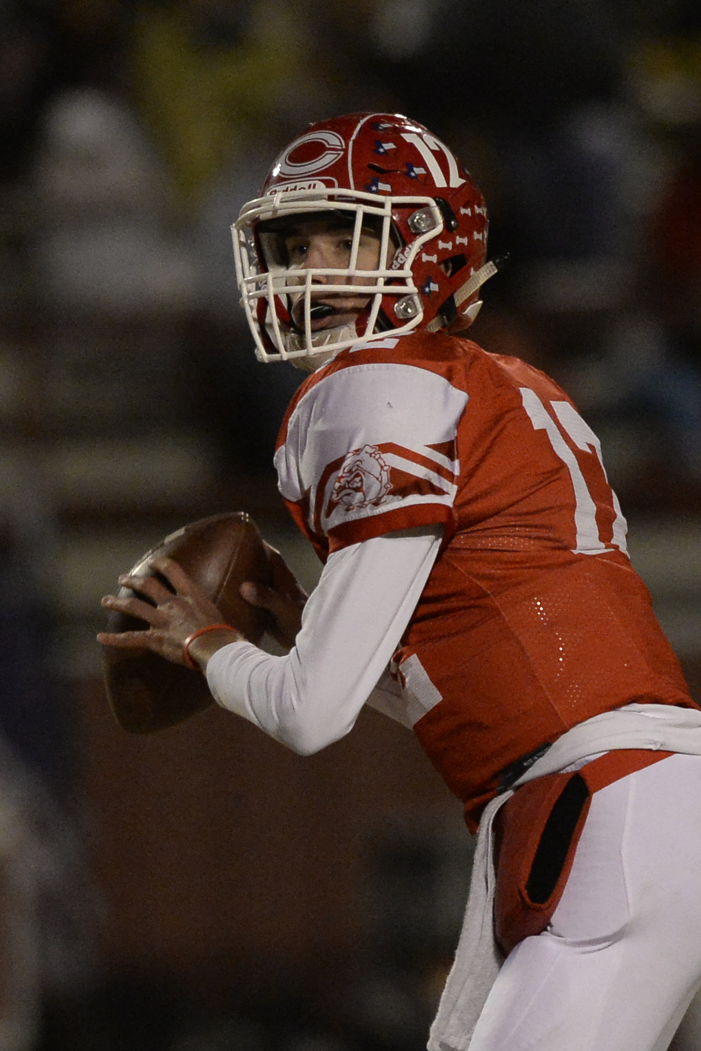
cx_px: 350
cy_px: 526
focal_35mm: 300
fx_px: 8763
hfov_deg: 4.6
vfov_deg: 6.9
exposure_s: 1/640
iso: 6400
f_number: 2.8
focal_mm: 300
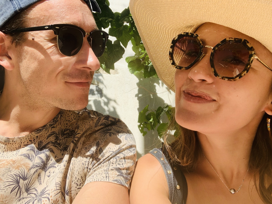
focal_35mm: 32
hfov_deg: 56.8
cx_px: 136
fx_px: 251
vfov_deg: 44.2
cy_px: 102
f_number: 2.2
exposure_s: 1/345
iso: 16
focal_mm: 2.87
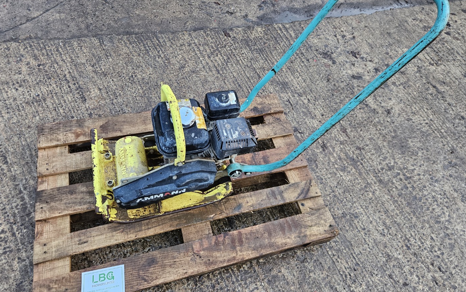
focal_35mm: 25
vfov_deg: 49.1
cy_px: 125
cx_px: 231
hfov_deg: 72.5
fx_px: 318
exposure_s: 1/100
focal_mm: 5.4
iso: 160
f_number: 1.8
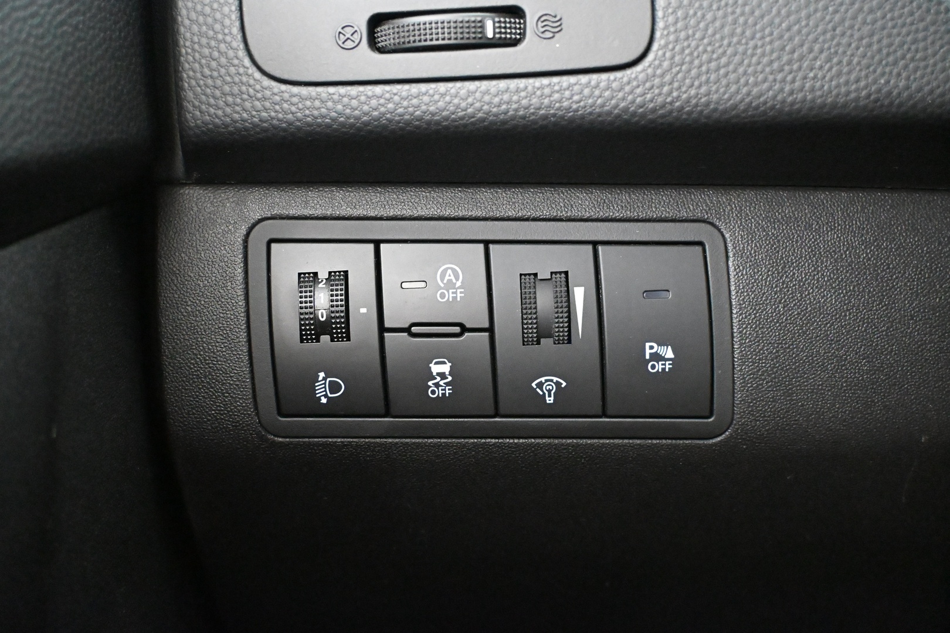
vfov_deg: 39.1
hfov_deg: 56.1
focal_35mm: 34
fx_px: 891
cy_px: 316
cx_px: 475
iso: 12800
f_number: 4
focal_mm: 22.5
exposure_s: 1/25
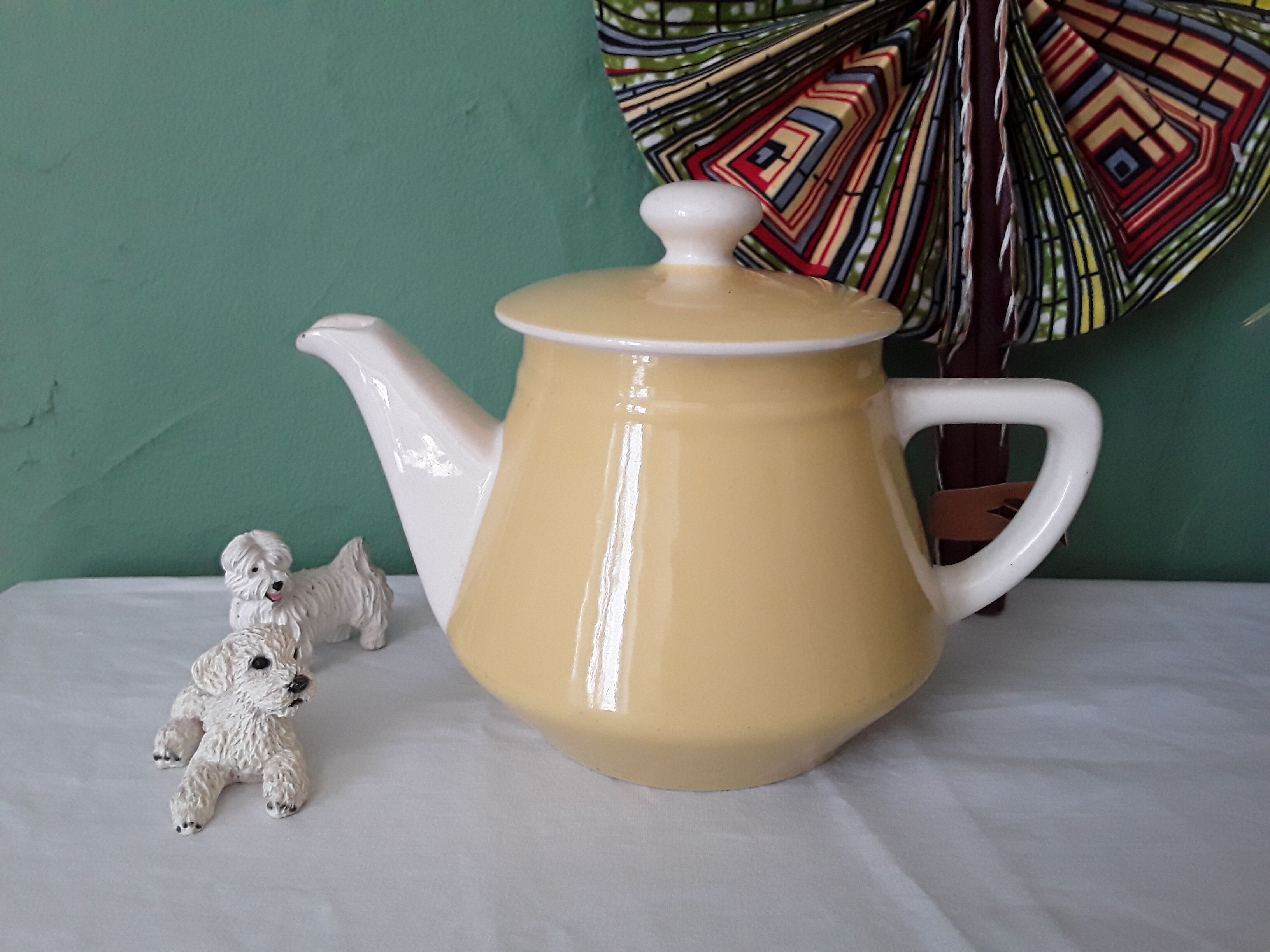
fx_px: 991
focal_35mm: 27
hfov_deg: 65.3
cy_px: 476
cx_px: 635
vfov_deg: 51.4
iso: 200
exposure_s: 1/160
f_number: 1.9
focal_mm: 2.91
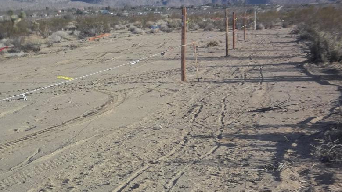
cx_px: 140
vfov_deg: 11.4
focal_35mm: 106
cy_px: 130
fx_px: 961
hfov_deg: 20.2
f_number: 9.8
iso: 80
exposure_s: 1/125
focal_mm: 13.2
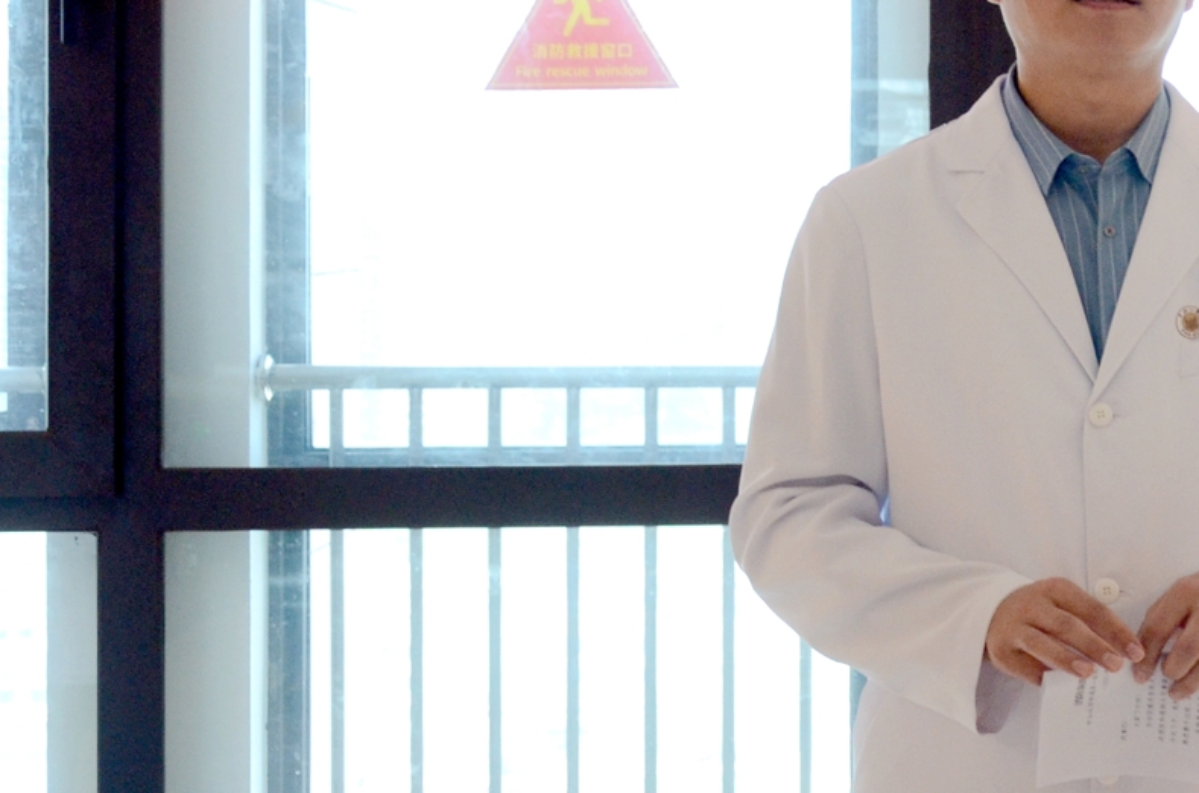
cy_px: 163
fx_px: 2957
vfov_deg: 15.2
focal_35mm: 89
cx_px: 1319
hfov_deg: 21.7
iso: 1250
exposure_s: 1/125
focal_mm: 26
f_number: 4
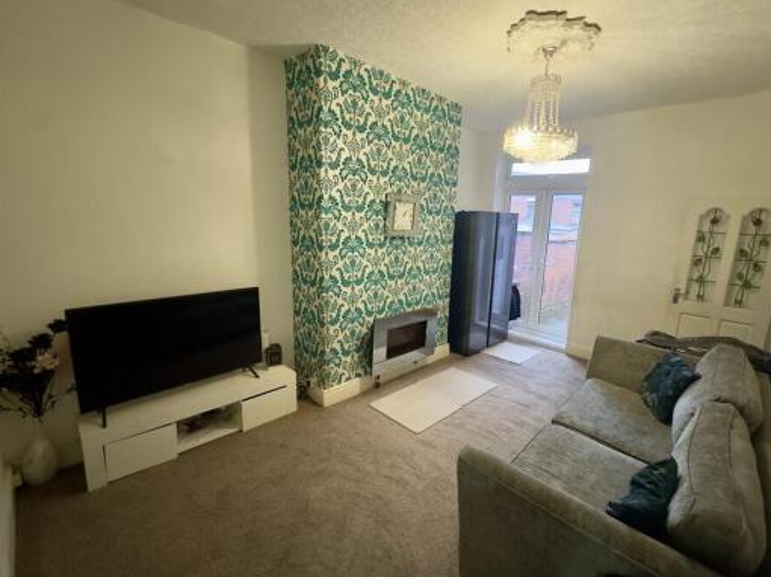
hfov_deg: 94.3
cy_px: 286
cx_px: 416
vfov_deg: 78.1
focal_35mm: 16
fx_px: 356
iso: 1000
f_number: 2.2
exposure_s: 1/50
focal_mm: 2.22
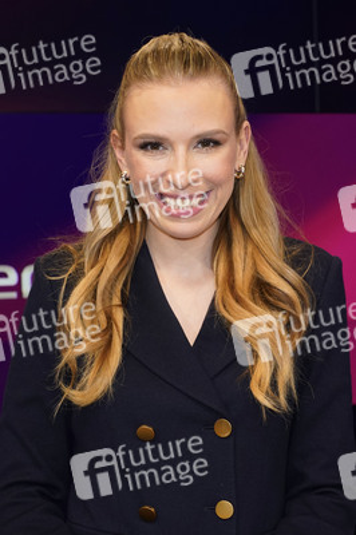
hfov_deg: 23.3
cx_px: 178
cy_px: 268
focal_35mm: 58
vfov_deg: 34.5
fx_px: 862
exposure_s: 1/160
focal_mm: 58
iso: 2000
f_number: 5.6
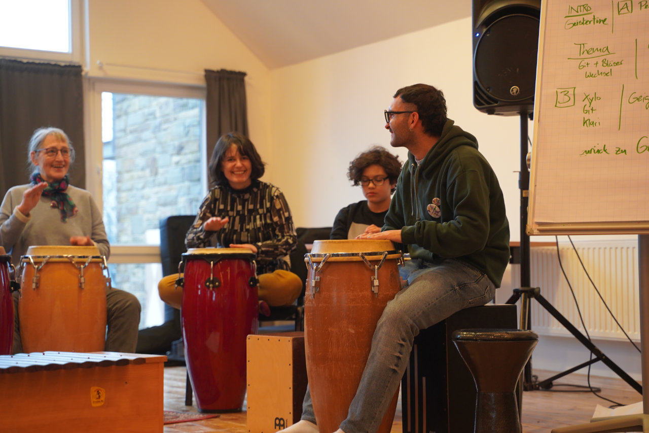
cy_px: 216
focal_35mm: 75
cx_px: 324
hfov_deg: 27.0
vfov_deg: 18.2
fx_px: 1352
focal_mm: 75
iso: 1600
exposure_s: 1/160
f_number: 4
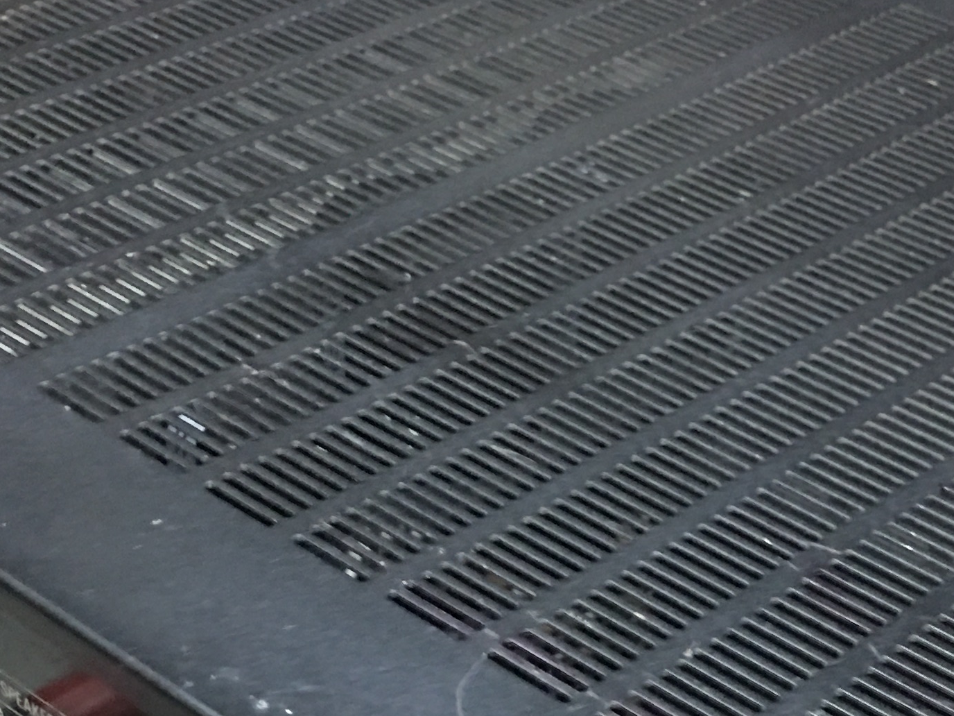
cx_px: 575
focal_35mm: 85
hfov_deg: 23.0
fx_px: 2343
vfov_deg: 17.0
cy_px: 713
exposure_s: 1/8
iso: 160
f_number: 2.2
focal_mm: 4.15
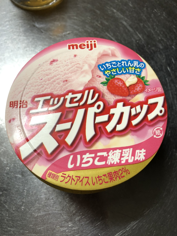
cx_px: 88
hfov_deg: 49.7
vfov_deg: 63.4
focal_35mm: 28
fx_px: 191
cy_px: 118
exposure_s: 1/15
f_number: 1.8
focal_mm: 3.99
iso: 40
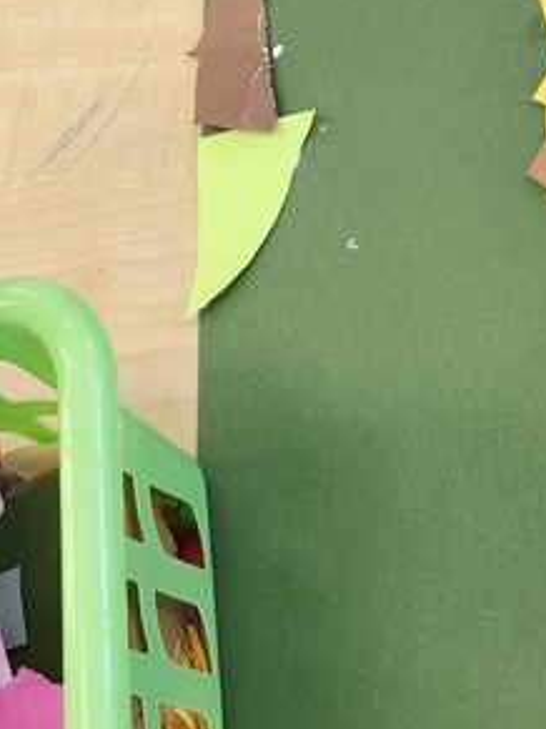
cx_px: 318
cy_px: -413
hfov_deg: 18.2
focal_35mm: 81
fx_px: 1705
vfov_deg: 20.2
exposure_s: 1/120
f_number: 1.8
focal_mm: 5.54
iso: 160
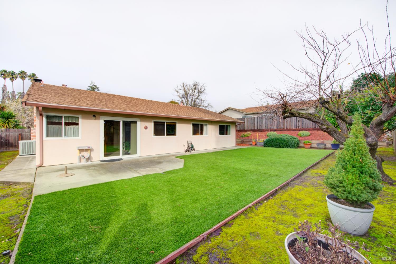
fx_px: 154
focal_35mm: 14
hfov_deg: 104.2
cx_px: 198
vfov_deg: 81.3
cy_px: 132
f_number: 14
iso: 100
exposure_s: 1/60
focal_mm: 14
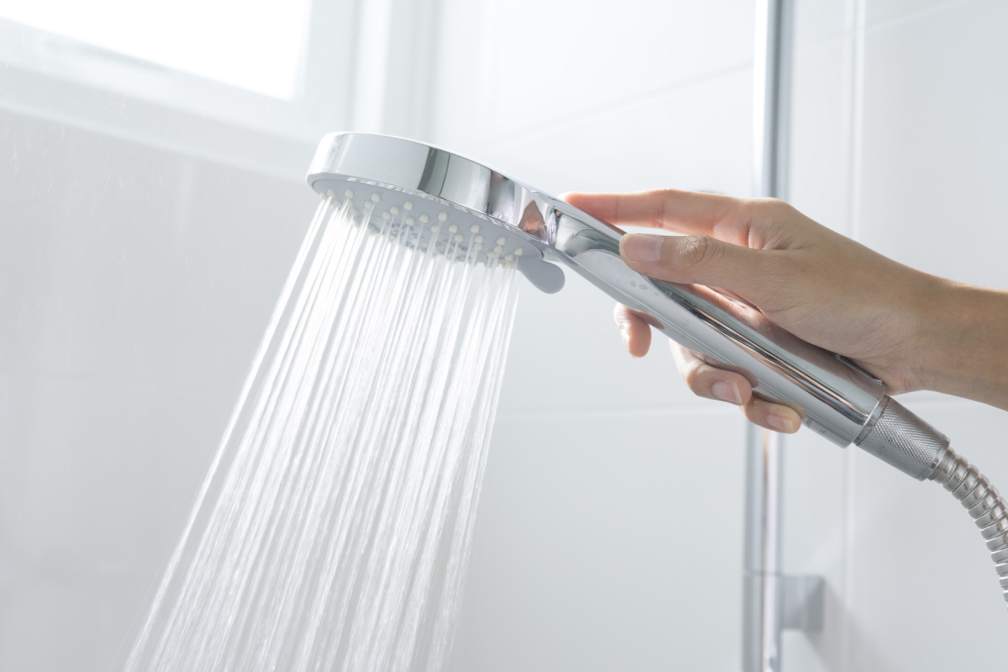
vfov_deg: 32.6
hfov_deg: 47.4
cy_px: 336
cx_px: 504
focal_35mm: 41
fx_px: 1148
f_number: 5.6
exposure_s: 1/100
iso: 400
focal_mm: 41
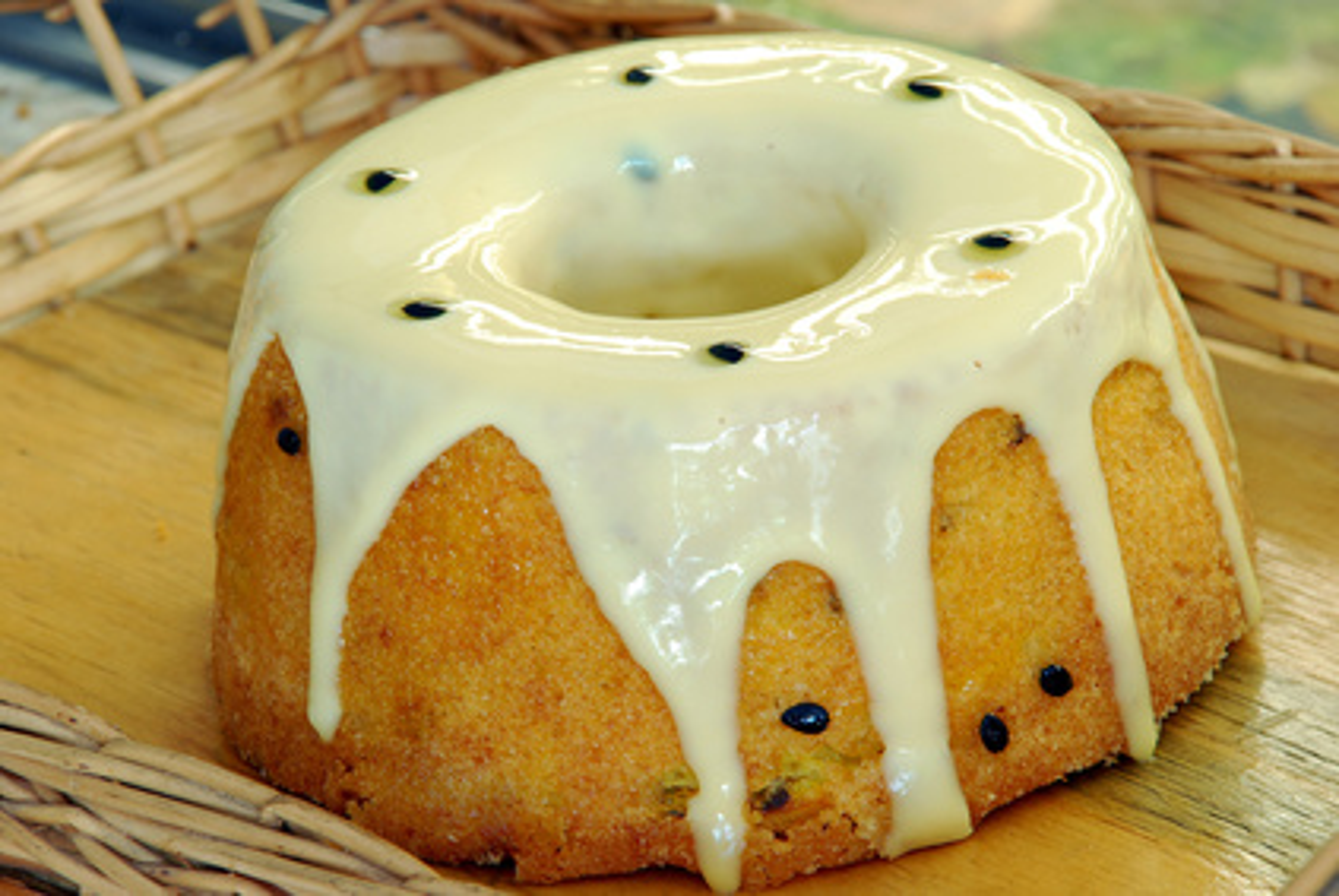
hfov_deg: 10.1
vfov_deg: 6.8
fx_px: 7540
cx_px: 670
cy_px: 448
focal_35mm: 202
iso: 100
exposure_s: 1.3
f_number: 14
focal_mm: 135
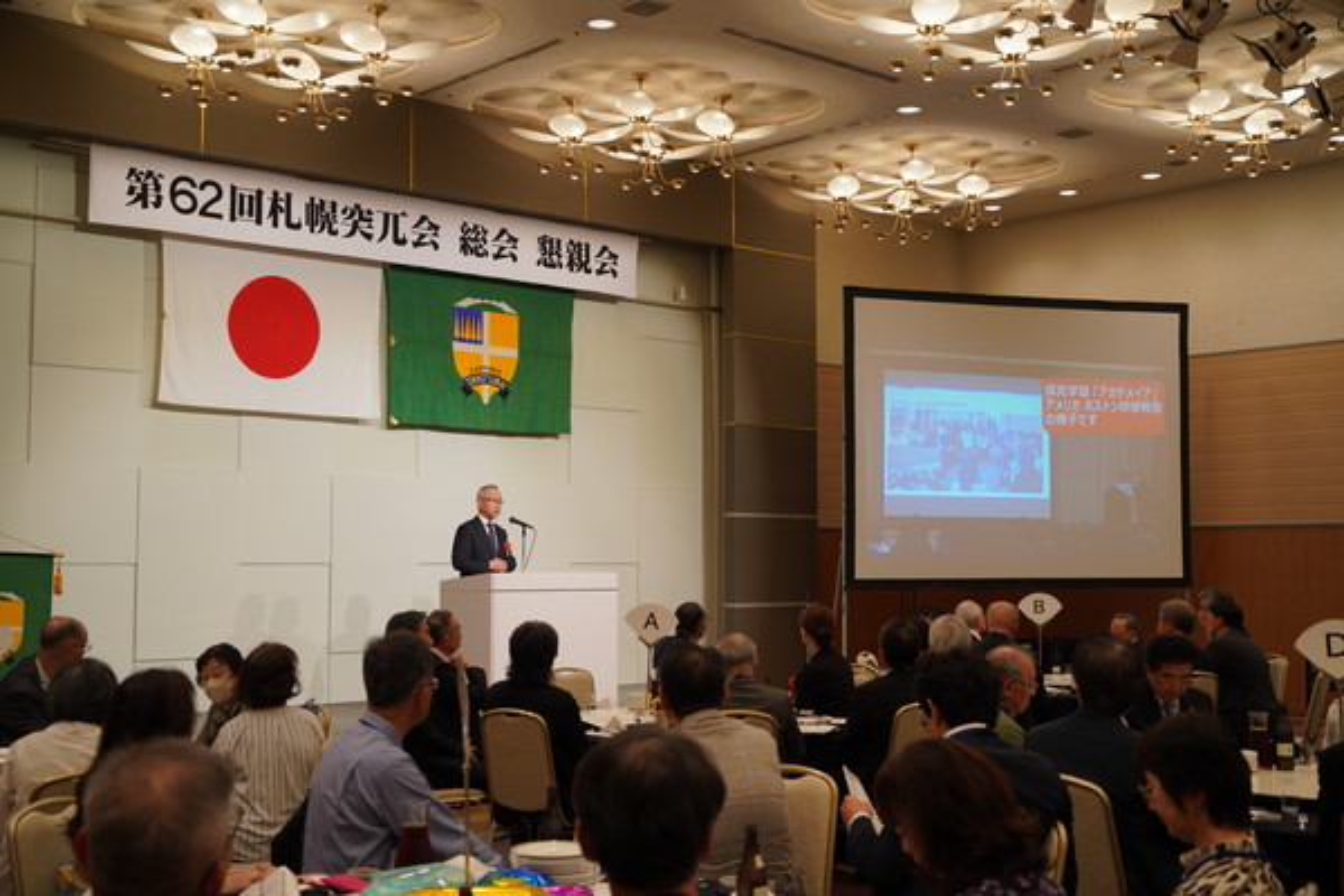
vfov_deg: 31.9
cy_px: 448
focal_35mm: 42
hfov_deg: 46.4
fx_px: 1568
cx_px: 672
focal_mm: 42
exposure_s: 1/50
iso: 640
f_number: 5.6
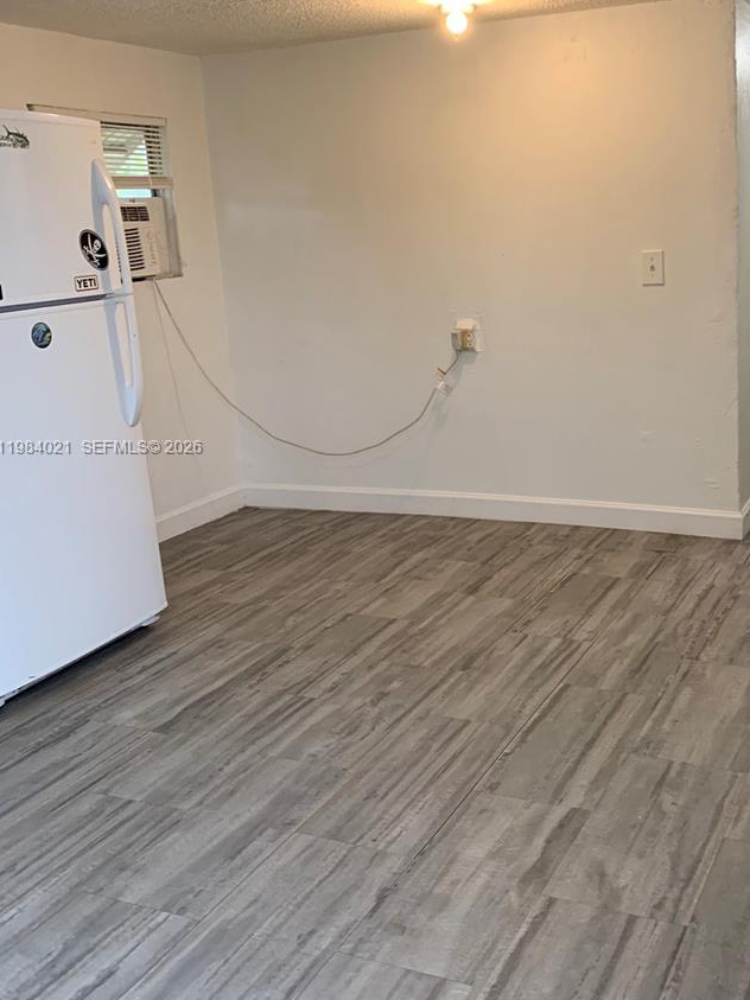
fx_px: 1069
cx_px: 516
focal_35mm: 37
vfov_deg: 50.1
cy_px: 448
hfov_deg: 38.1
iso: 160
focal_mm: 4.25
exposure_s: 1/60
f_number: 1.8
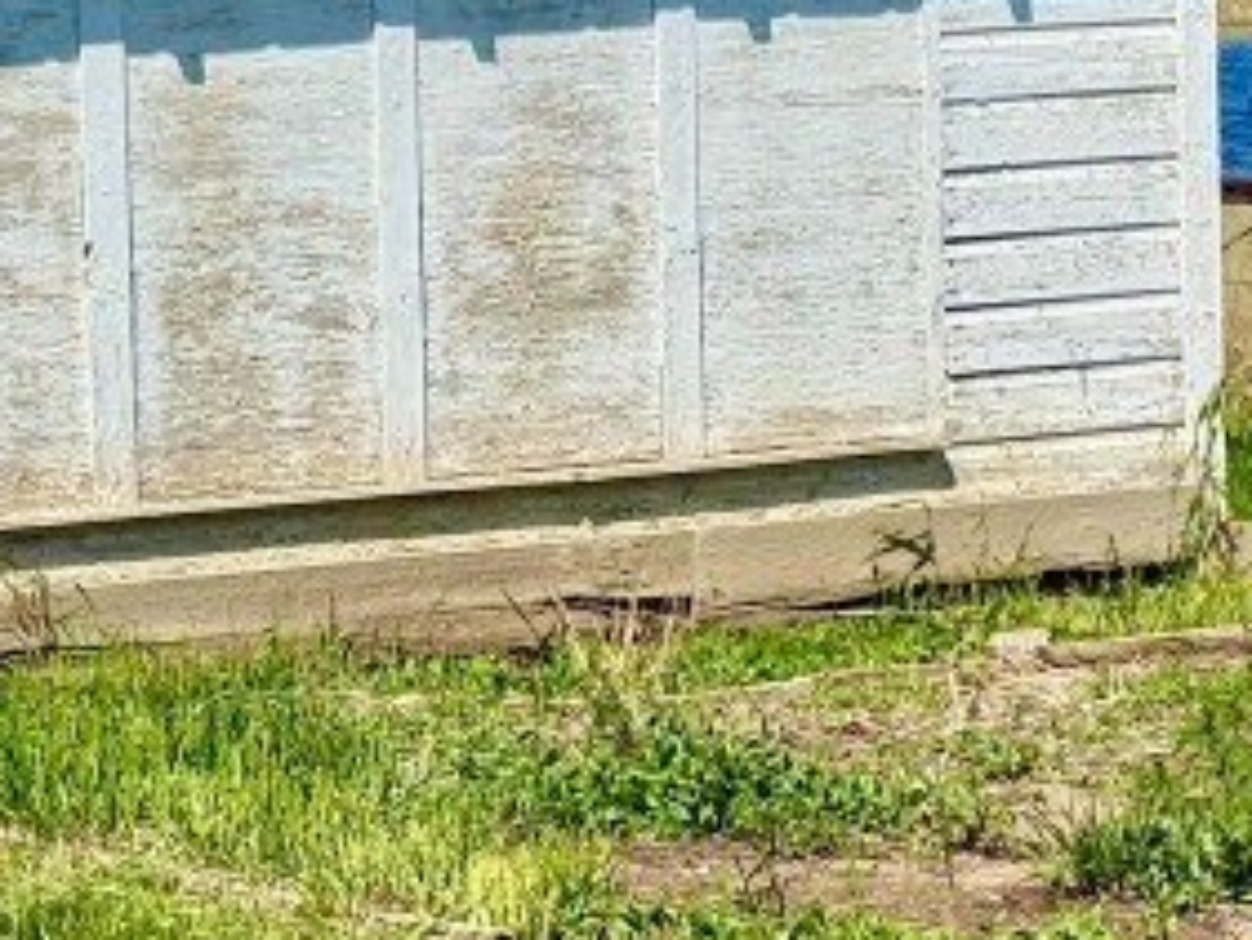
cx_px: 388
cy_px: 642
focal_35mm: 175
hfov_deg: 11.3
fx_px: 6332
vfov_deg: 8.5
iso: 64
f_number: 1.78
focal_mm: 6.76
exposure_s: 1/8772
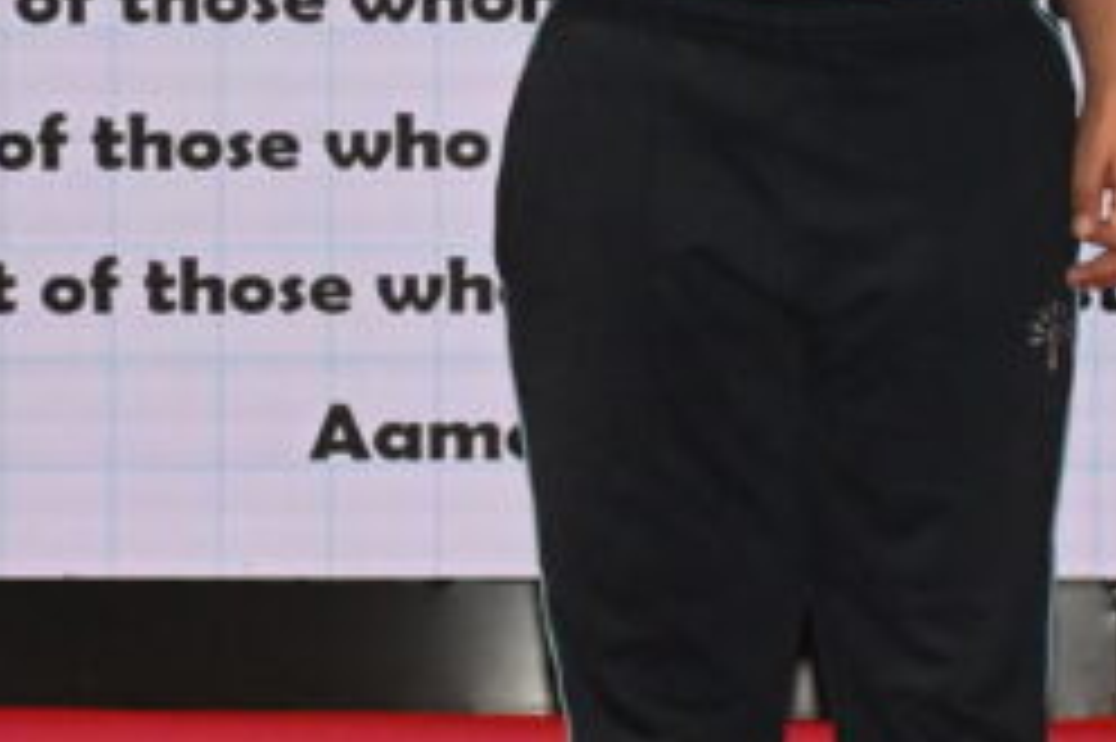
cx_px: 459
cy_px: -218
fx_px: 6908
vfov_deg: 6.1
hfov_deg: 9.2
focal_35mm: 223
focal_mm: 36
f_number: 9
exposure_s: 1/200
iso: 3200
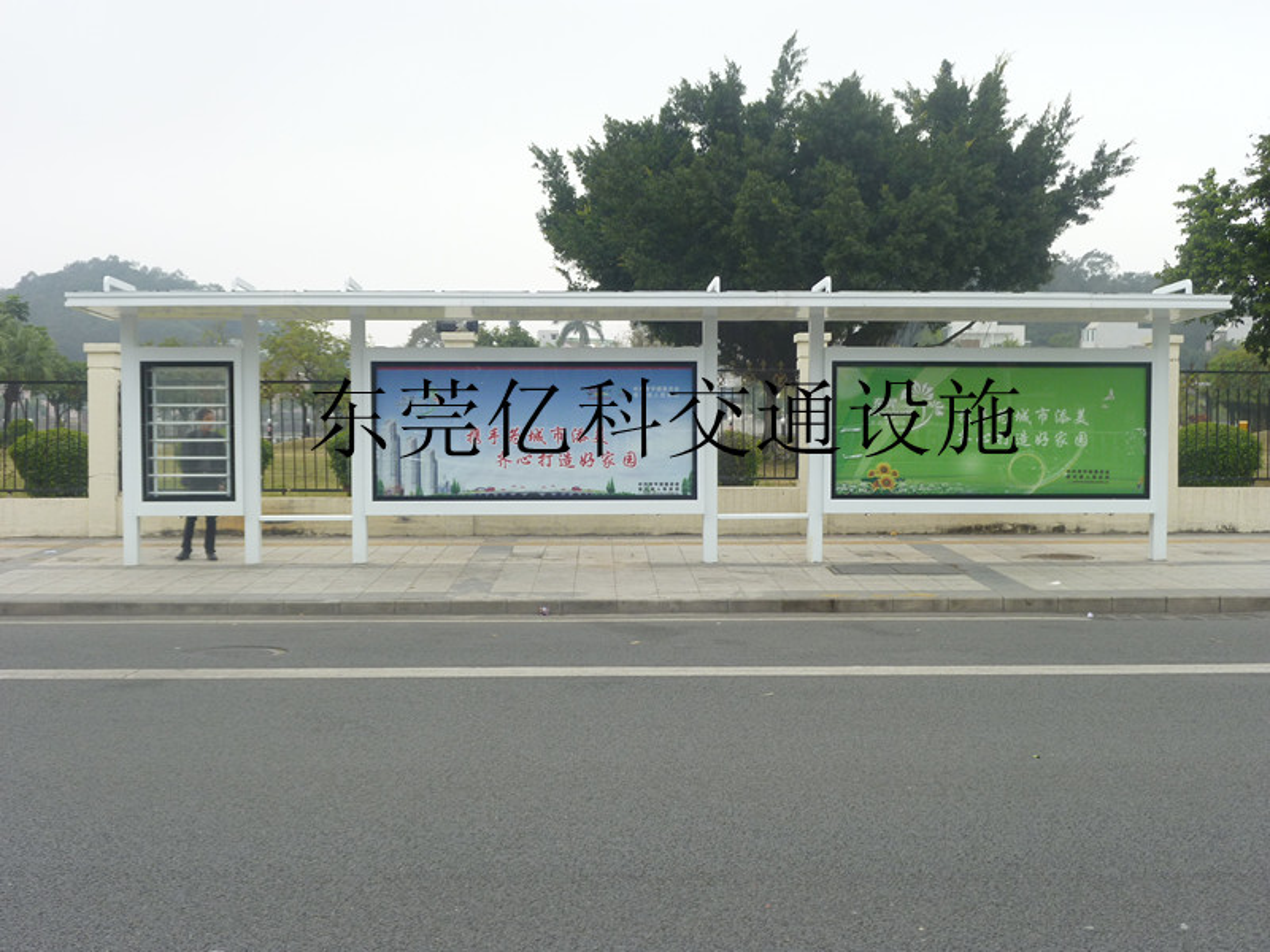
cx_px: 635
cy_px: 476
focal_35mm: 42
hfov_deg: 44.8
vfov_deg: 34.3
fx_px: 1541
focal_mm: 7.6
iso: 100
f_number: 4.1
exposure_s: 1/40
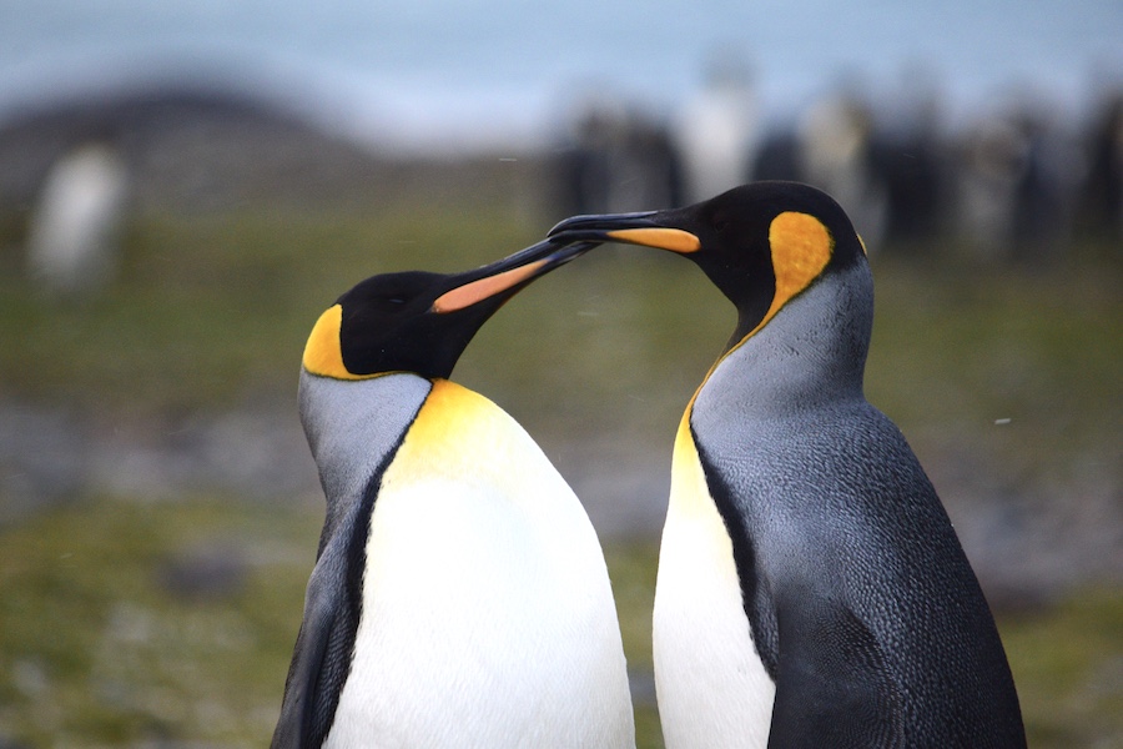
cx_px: 562
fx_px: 14036
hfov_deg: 4.6
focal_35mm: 450
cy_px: 374
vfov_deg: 3.1
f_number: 5.6
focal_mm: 300
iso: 1600
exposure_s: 1/400
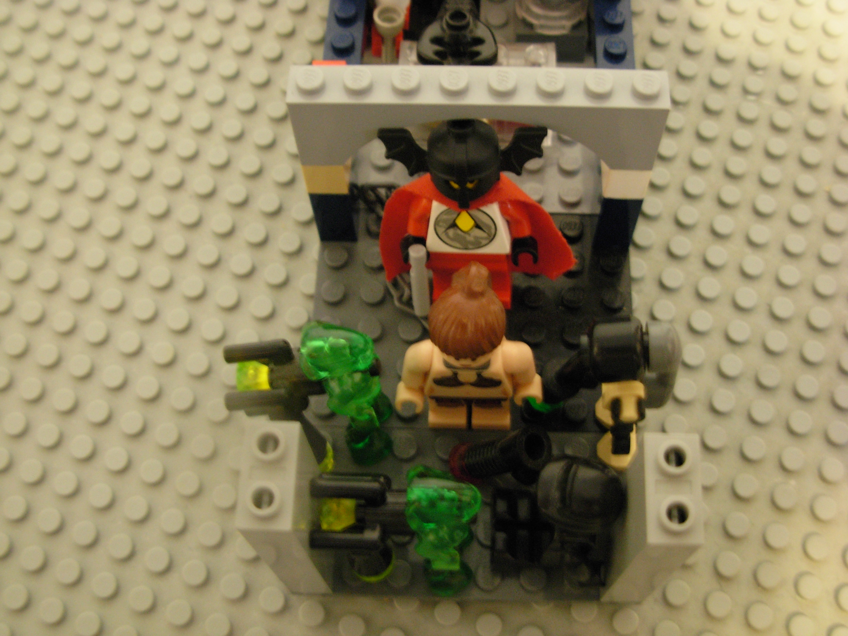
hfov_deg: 42.1
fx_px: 1102
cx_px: 424
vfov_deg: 32.2
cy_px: 318
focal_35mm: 45
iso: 244
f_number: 3.1
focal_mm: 7.5
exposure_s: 1/1.4
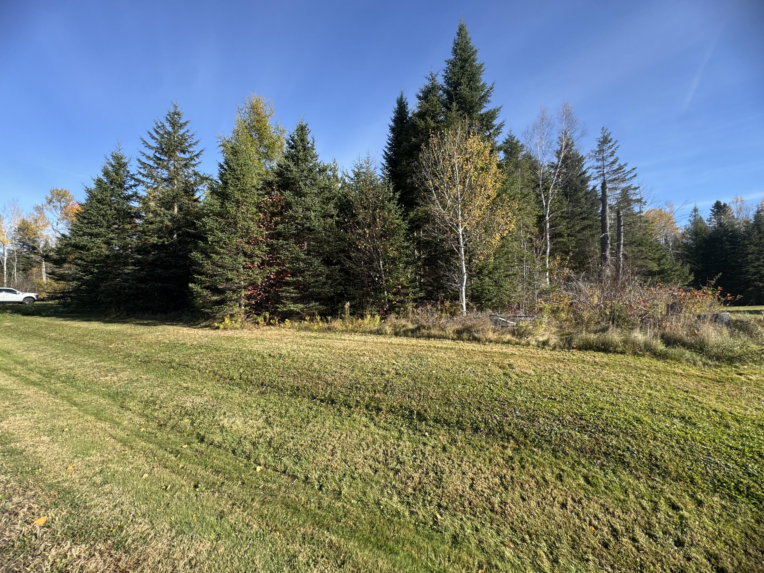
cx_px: 382
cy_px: 286
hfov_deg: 102.1
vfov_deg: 85.7
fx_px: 309
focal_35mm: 14
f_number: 2.2
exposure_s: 1/582
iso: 40
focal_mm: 2.22
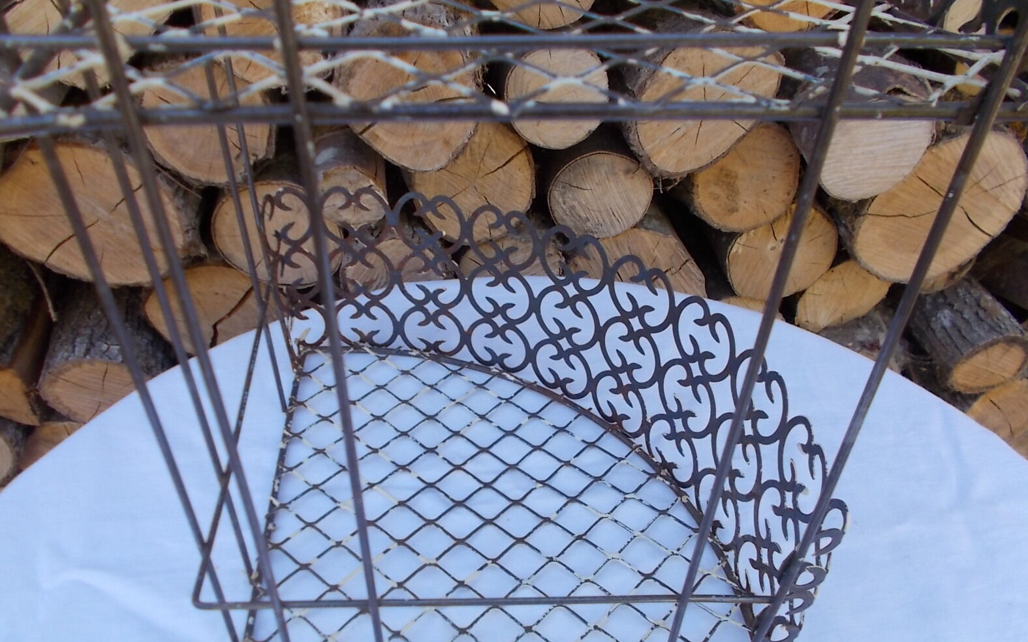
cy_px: 376
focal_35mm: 28
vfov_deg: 44.4
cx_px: 512
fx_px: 784
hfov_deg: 66.5
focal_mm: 4.6
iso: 80
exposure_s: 1/125
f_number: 3.2
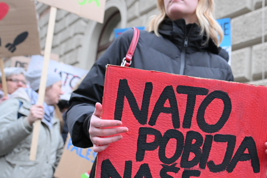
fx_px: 311
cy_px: 106
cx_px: 196
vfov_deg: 31.8
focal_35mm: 42
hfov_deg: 45.0
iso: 3200
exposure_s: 1/160
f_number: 3.2
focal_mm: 24
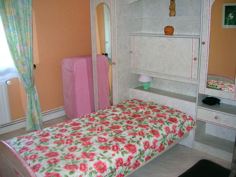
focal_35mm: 34
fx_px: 232
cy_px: 88
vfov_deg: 41.7
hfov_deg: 54.0
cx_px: 118
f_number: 2.9
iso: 95
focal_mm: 5.7
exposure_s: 1/60.1
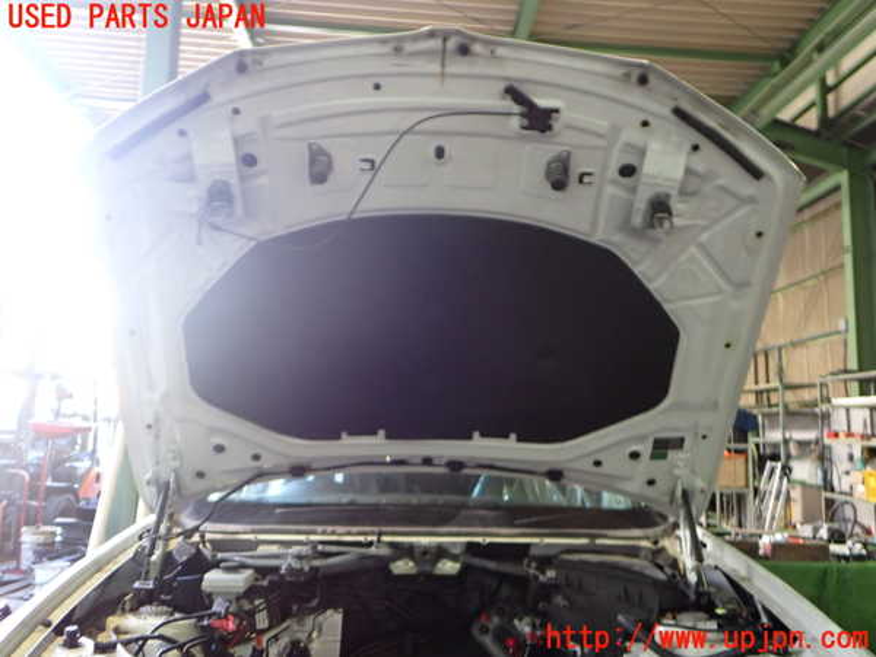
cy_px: 328
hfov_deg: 60.0
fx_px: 759
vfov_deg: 46.8
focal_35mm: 30
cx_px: 438
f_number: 2.3
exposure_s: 1/30
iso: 320
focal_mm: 5.4
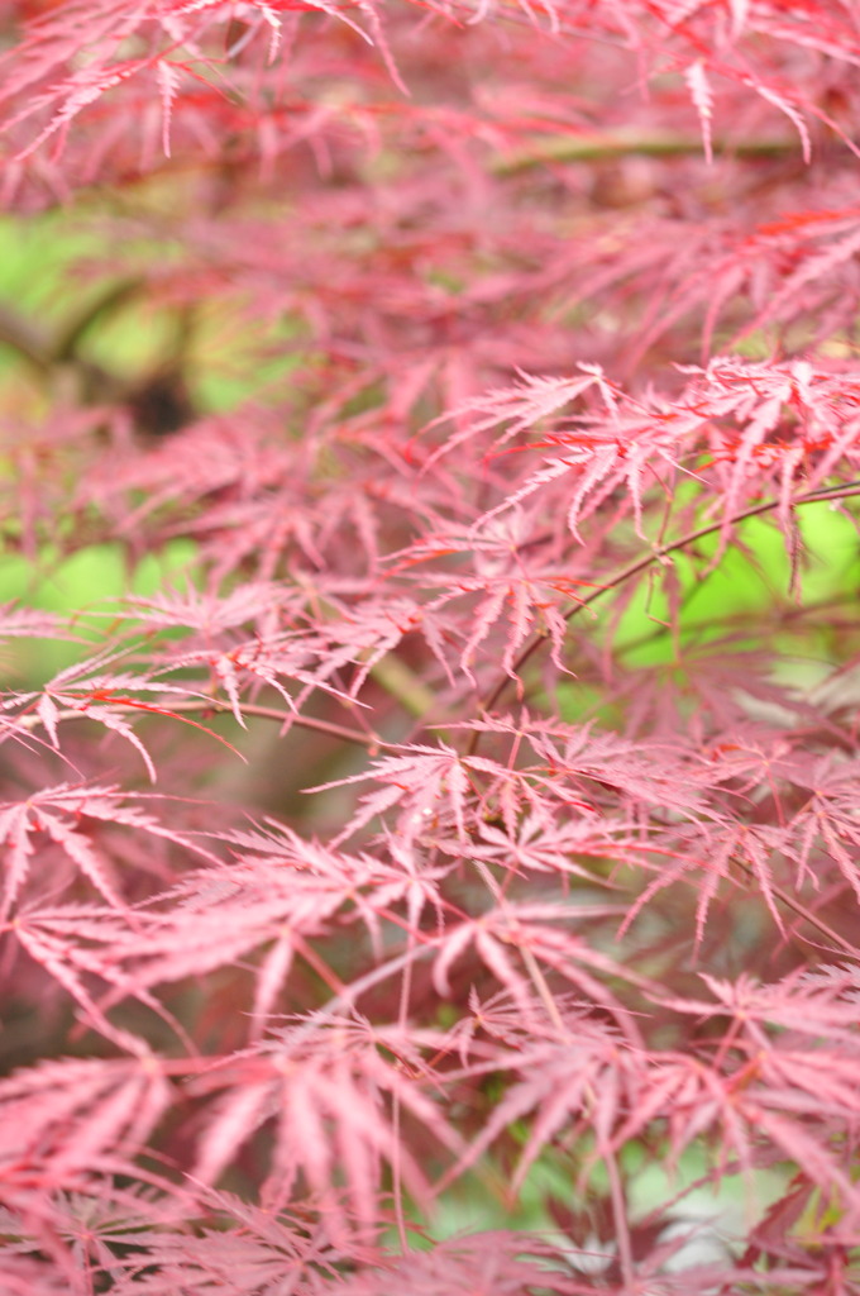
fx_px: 3234
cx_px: 430
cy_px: 648
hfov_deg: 15.1
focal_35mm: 90
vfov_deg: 22.6
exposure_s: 1/60
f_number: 3.2
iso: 360
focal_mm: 60
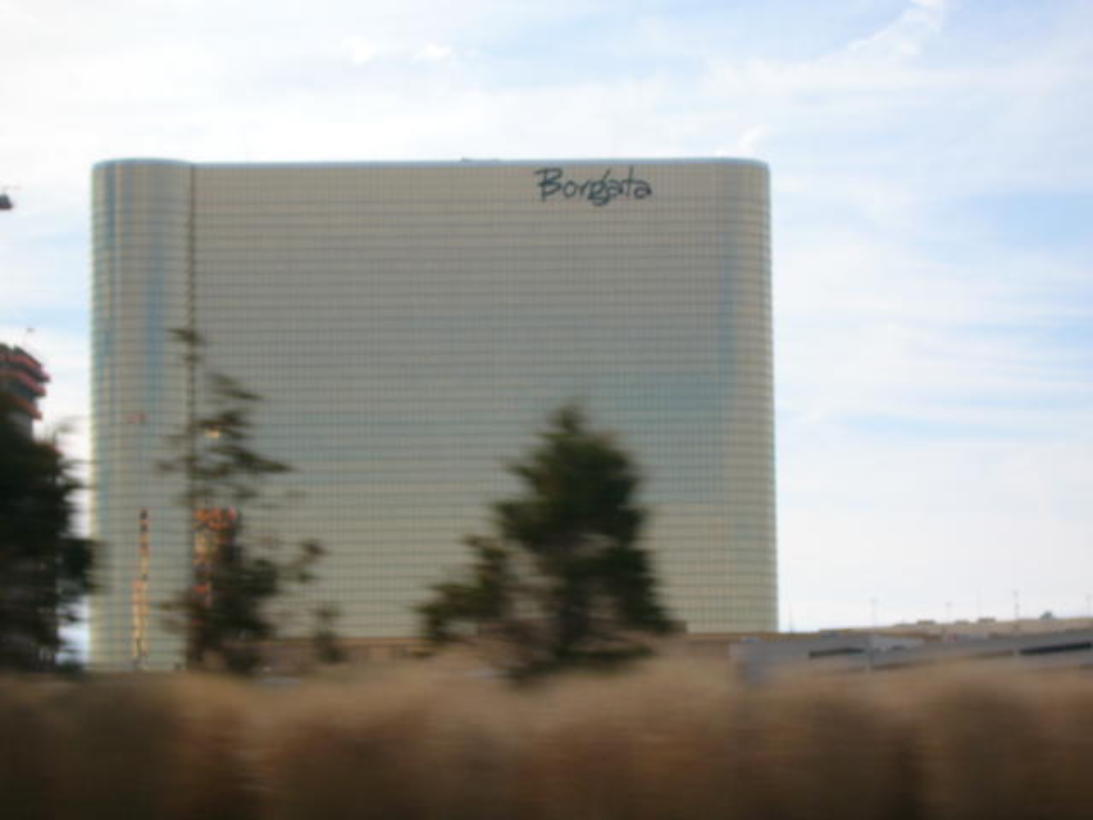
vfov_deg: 14.1
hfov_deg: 18.7
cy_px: 410
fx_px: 3315
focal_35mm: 105
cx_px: 546
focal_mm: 17.4
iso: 50
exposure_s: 1/60
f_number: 14
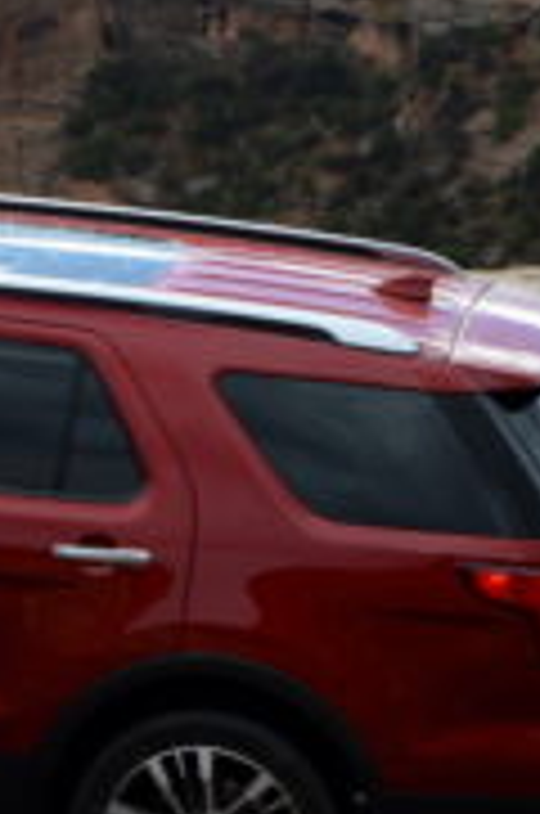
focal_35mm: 223
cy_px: -16
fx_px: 5039
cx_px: -734
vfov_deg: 9.2
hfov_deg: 5.9
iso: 100
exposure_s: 1/250
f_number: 8
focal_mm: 35
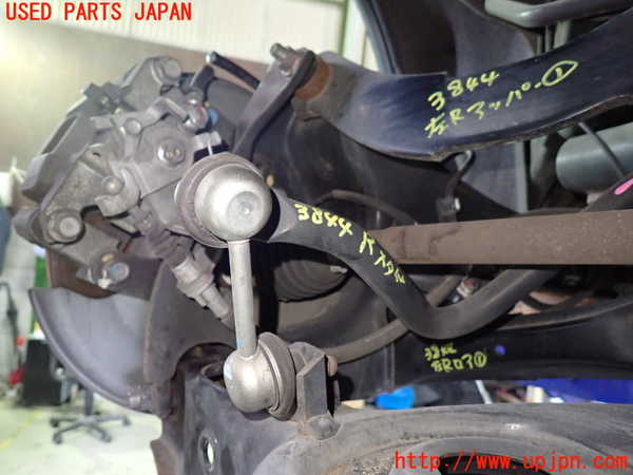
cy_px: 238
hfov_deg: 69.4
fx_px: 457
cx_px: 316
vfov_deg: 54.9
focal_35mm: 25
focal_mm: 4.5
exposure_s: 1/30
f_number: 2
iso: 800
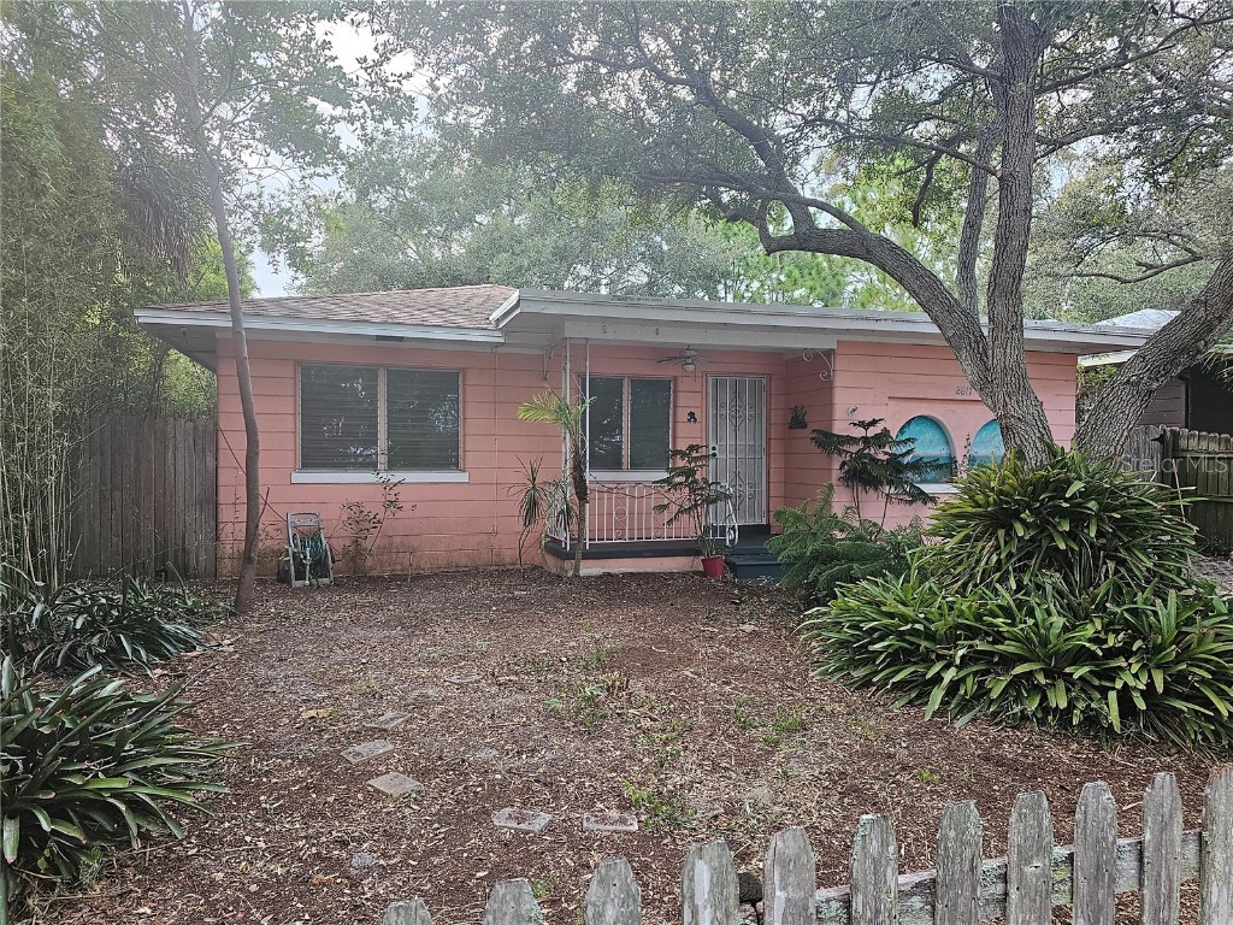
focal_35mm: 23
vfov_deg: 58.9
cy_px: 462
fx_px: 819
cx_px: 616
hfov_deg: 73.9
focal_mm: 6.3
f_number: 1.7
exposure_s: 1/180
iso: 160
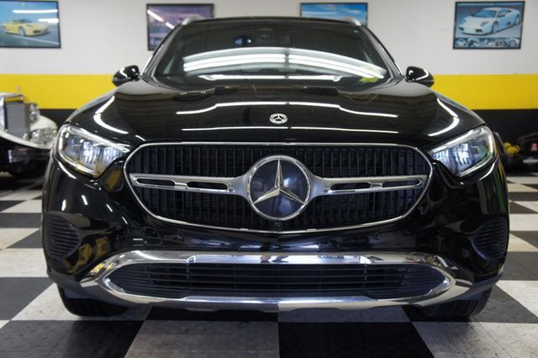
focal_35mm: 34
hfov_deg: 55.1
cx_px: 269
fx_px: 515
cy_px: 179
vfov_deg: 38.3
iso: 400
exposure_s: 1/40
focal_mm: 23
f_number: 4
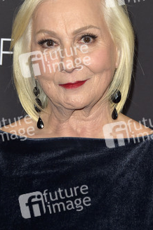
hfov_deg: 10.0
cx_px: 75
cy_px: 96
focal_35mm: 137
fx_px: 873
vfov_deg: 15.0
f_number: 6.3
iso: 400
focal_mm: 112
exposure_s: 1/200
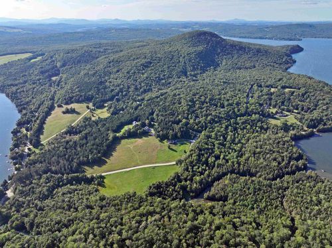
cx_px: 166
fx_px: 230
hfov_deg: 71.6
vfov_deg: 56.7
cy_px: 124
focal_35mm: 24
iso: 190
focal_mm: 12.29
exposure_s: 1/2000
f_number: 2.8
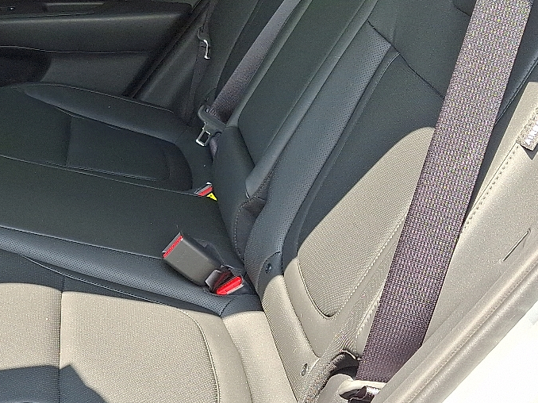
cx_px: 90
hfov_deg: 31.7
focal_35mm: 59
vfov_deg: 24.8
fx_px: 917
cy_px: 180
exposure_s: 1/137
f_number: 1.8
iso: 25
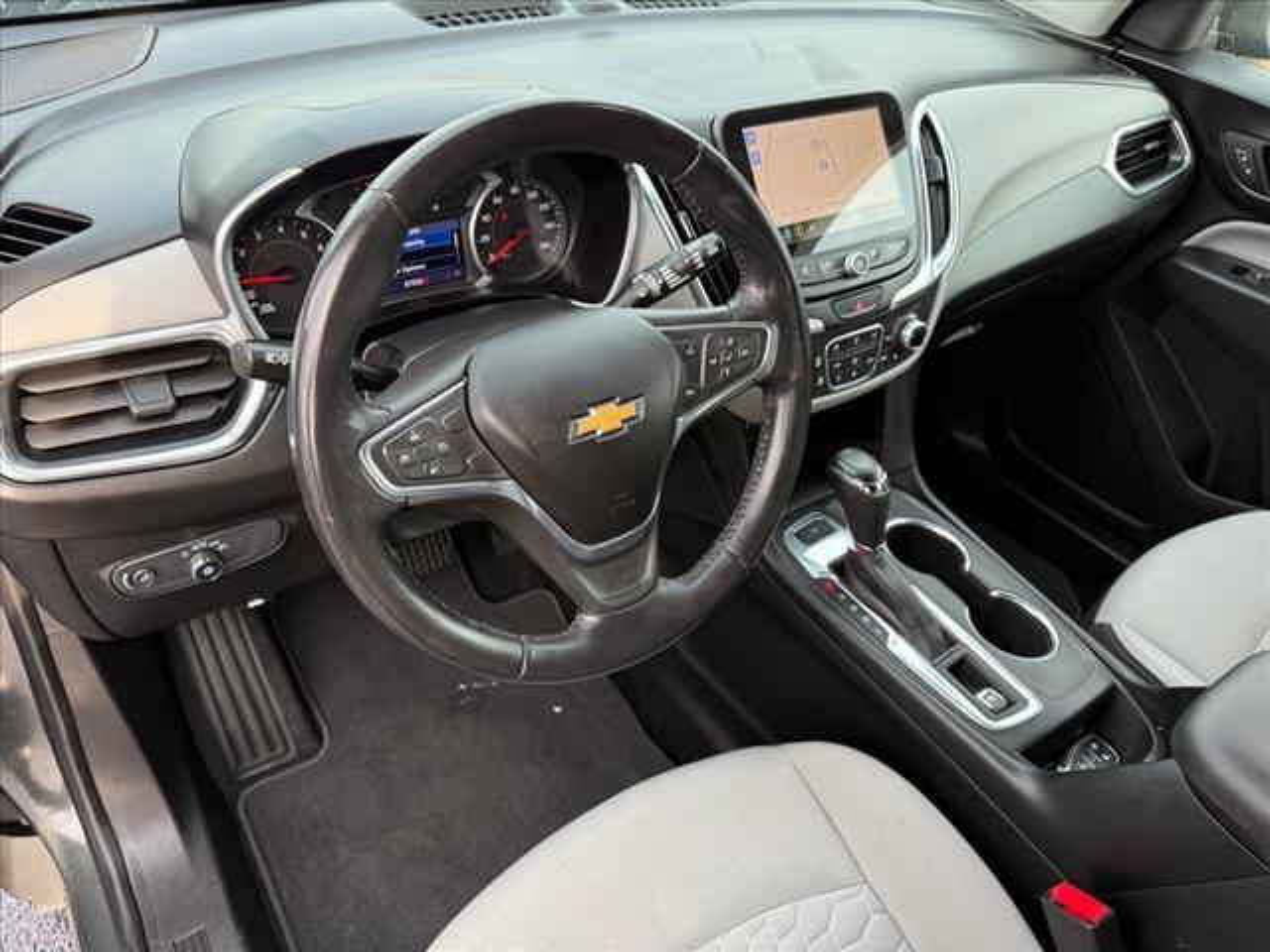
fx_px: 881
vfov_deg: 56.8
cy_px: 476
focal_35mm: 24
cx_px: 635
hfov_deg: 71.6
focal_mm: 6.76
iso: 125
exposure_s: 1/136
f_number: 1.78
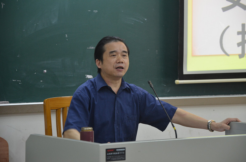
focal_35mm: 147
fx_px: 1002
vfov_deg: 9.3
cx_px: 123
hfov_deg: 14.0
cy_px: 81
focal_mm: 98
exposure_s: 1/25
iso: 800
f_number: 5.6
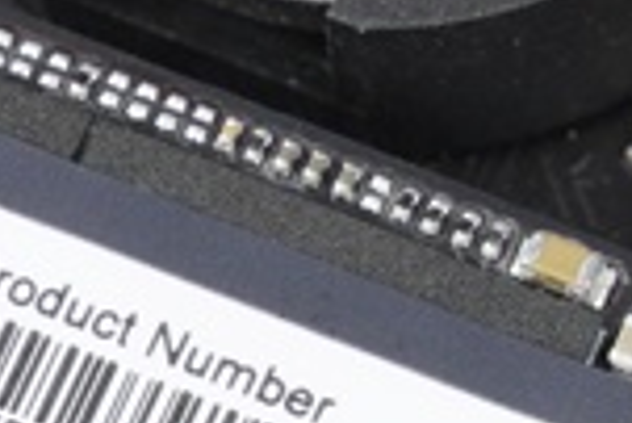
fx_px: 10455
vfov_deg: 2.3
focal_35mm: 595
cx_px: -33
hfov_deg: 3.5
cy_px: 341
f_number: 14
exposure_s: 1/160
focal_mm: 60
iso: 200
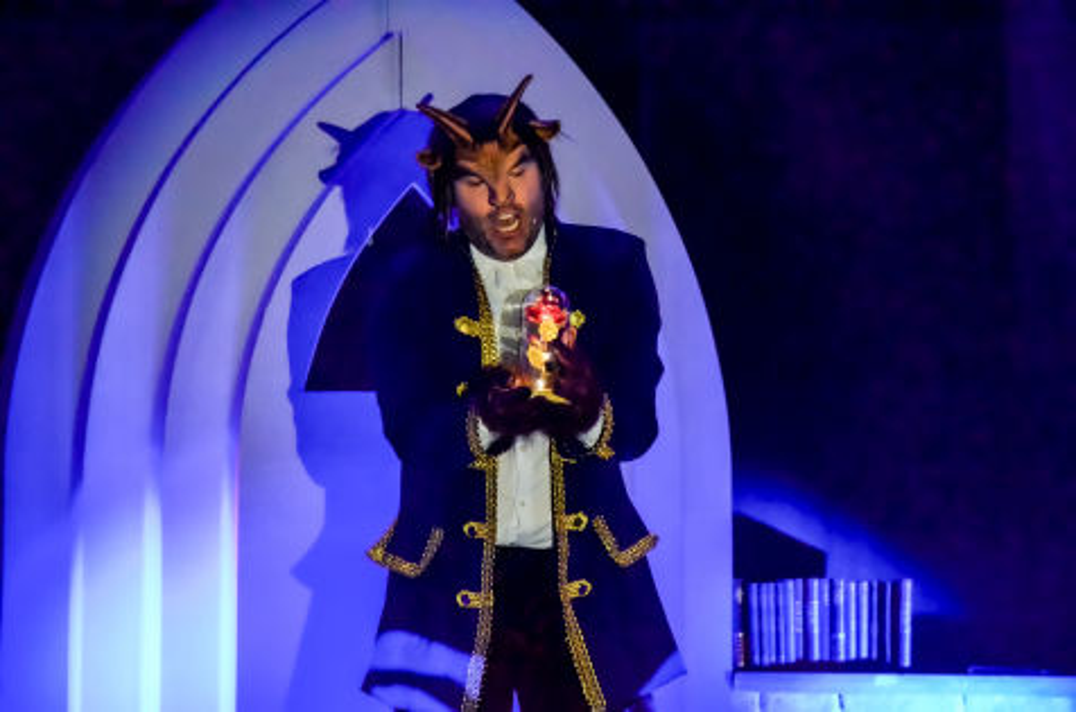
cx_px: 538
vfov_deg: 4.6
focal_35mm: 300
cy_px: 356
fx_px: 8946
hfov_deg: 6.9
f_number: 5
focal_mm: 200
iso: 6400
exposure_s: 1/200
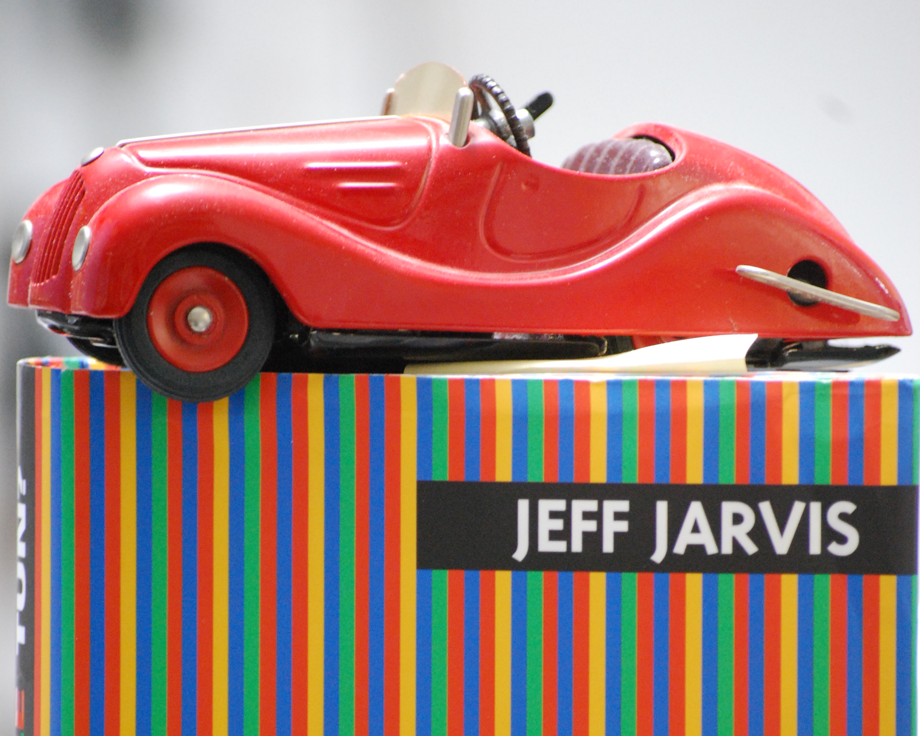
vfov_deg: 5.9
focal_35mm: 264
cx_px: 460
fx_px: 7181
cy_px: 613
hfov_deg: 7.3
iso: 1600
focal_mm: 125
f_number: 5
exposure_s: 1/13
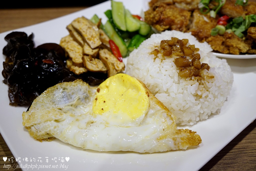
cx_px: 128
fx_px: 245
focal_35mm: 34
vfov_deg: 38.4
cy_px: 86
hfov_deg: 55.1
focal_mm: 23
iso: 640
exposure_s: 1/60
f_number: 4
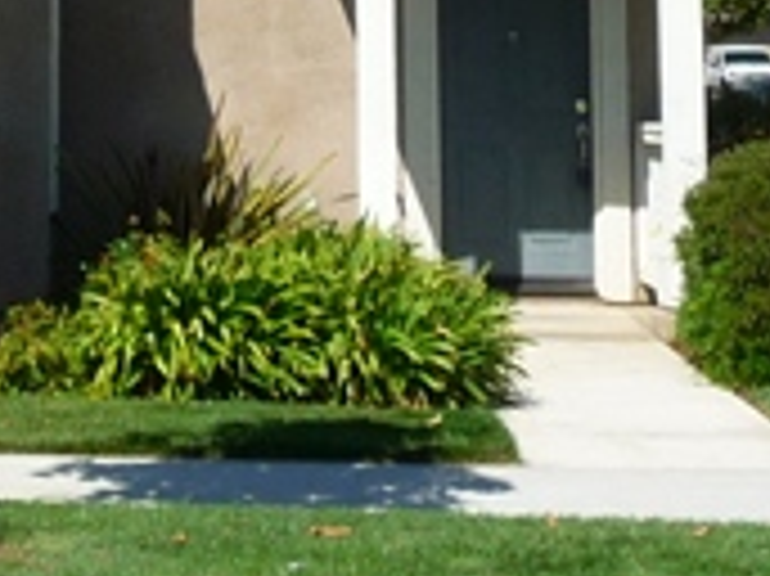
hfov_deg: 13.2
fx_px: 3156
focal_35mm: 142
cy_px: -364
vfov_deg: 10.0
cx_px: -378
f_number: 8
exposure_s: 1/250
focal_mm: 4.7
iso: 100
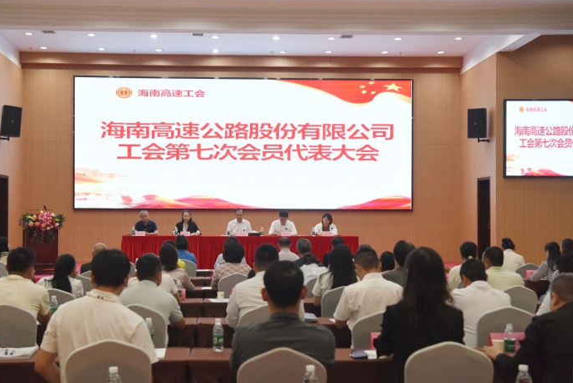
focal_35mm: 51
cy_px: 206
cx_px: 255
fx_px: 812
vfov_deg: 26.5
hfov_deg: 38.8
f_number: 4
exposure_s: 1/400
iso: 1600
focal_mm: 44
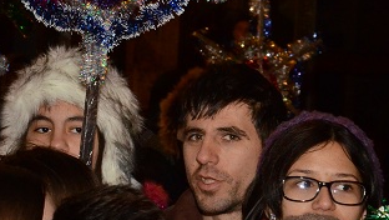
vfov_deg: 5.6
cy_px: 106
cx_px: 77
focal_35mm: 217
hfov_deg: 9.9
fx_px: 2240
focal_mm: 48
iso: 2500
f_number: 9
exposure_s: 1/60
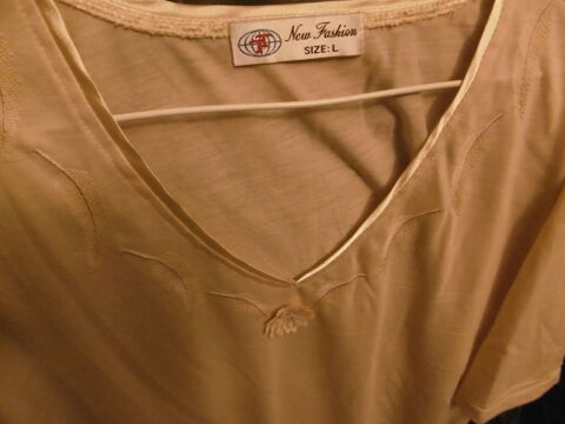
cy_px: 212
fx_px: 392
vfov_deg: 56.8
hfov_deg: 71.6
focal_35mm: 24
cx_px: 282
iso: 800
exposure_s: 1/15
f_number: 3.1
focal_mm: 4.3
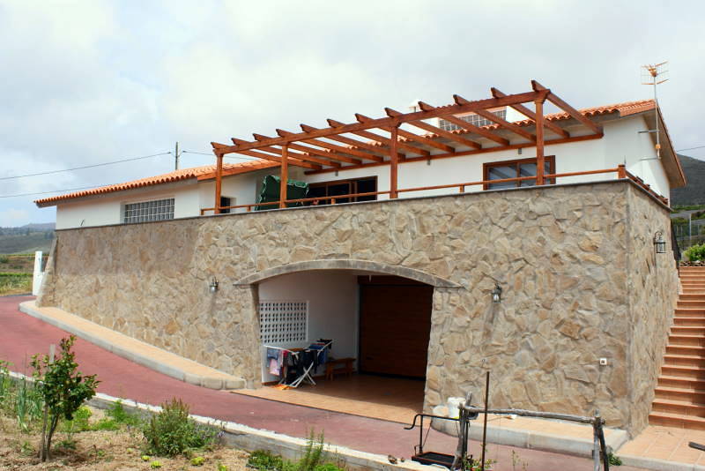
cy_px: 236
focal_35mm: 30
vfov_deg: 43.6
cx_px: 352
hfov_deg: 61.9
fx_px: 588
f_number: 10
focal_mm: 20
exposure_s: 1/160
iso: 100
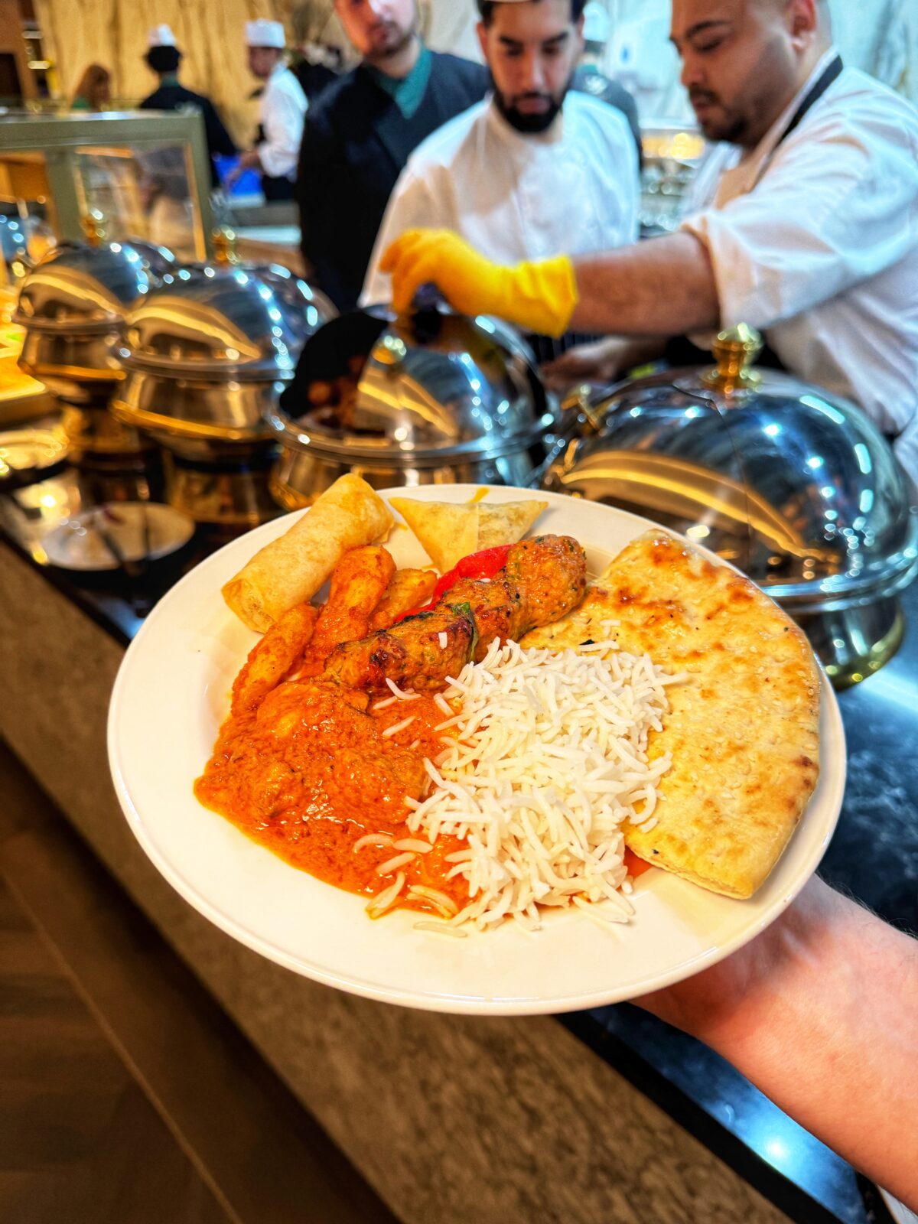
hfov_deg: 56.8
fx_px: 849
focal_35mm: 24
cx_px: 459
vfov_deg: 71.6
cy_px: 612
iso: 125
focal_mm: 6.76
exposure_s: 1/100
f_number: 1.78
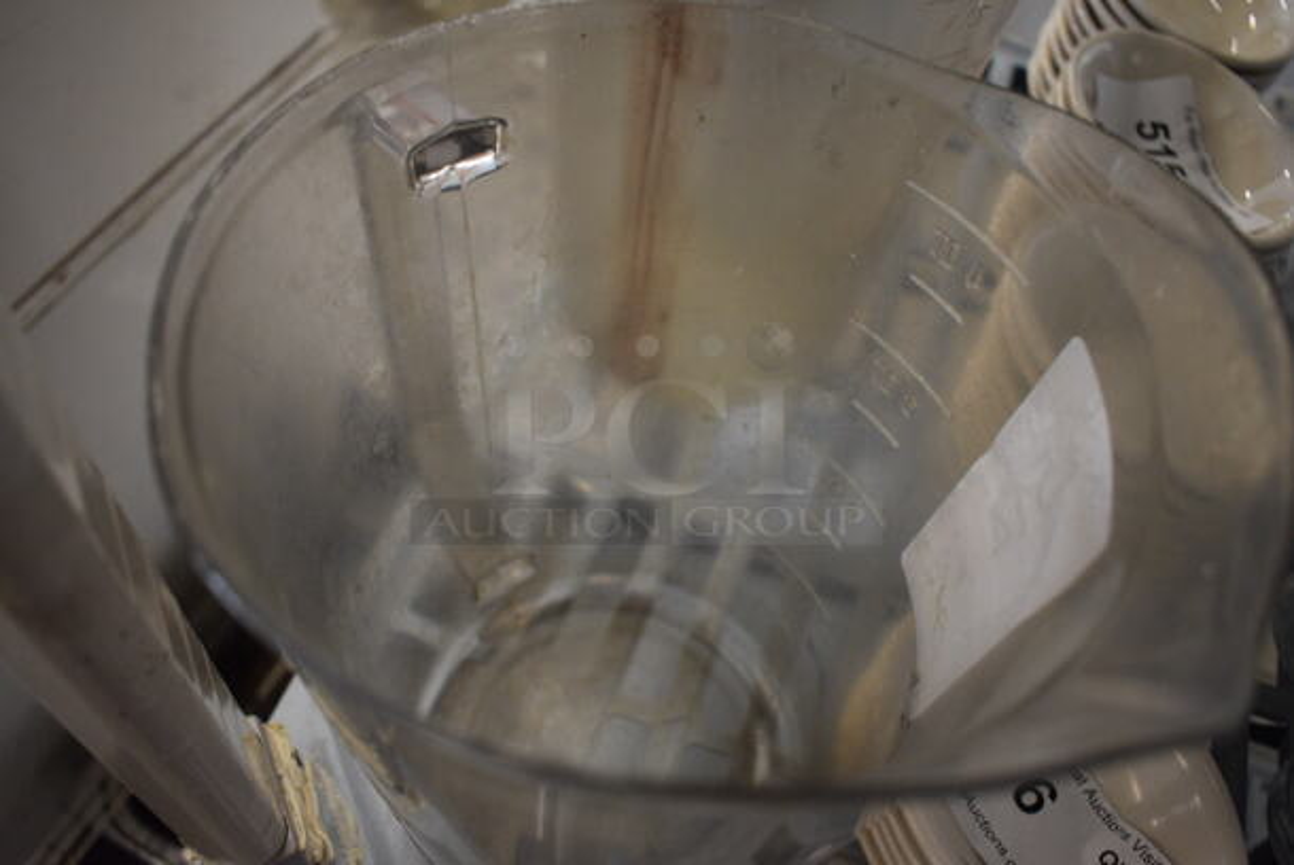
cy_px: 432
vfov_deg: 43.7
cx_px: 647
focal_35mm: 30
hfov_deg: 61.9
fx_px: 1079
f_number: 4
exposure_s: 1/60
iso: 1250
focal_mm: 20
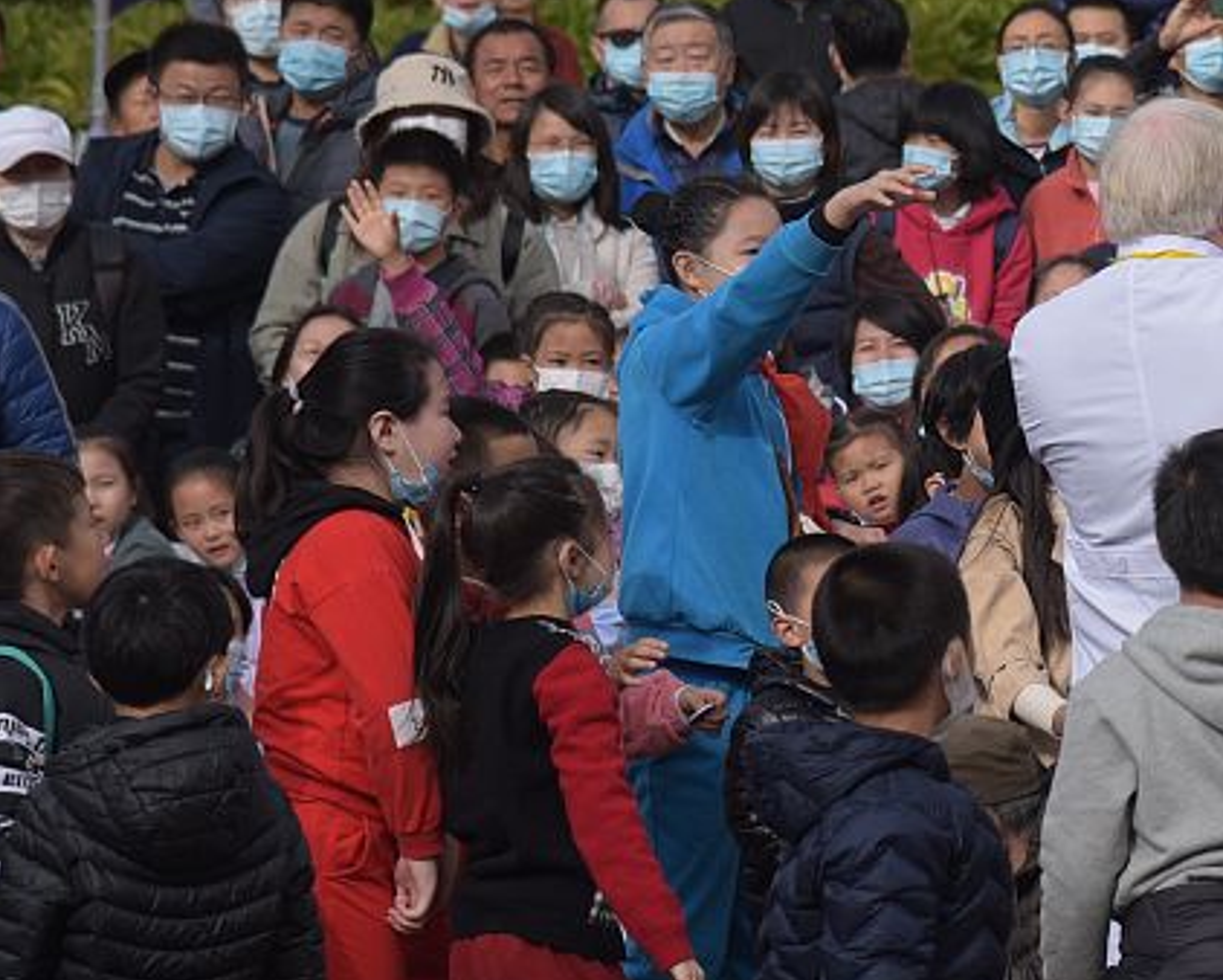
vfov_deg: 4.8
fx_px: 11588
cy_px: 352
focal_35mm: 320
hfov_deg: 6.0
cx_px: 1527
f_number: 6.3
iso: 320
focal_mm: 120
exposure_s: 1/1250
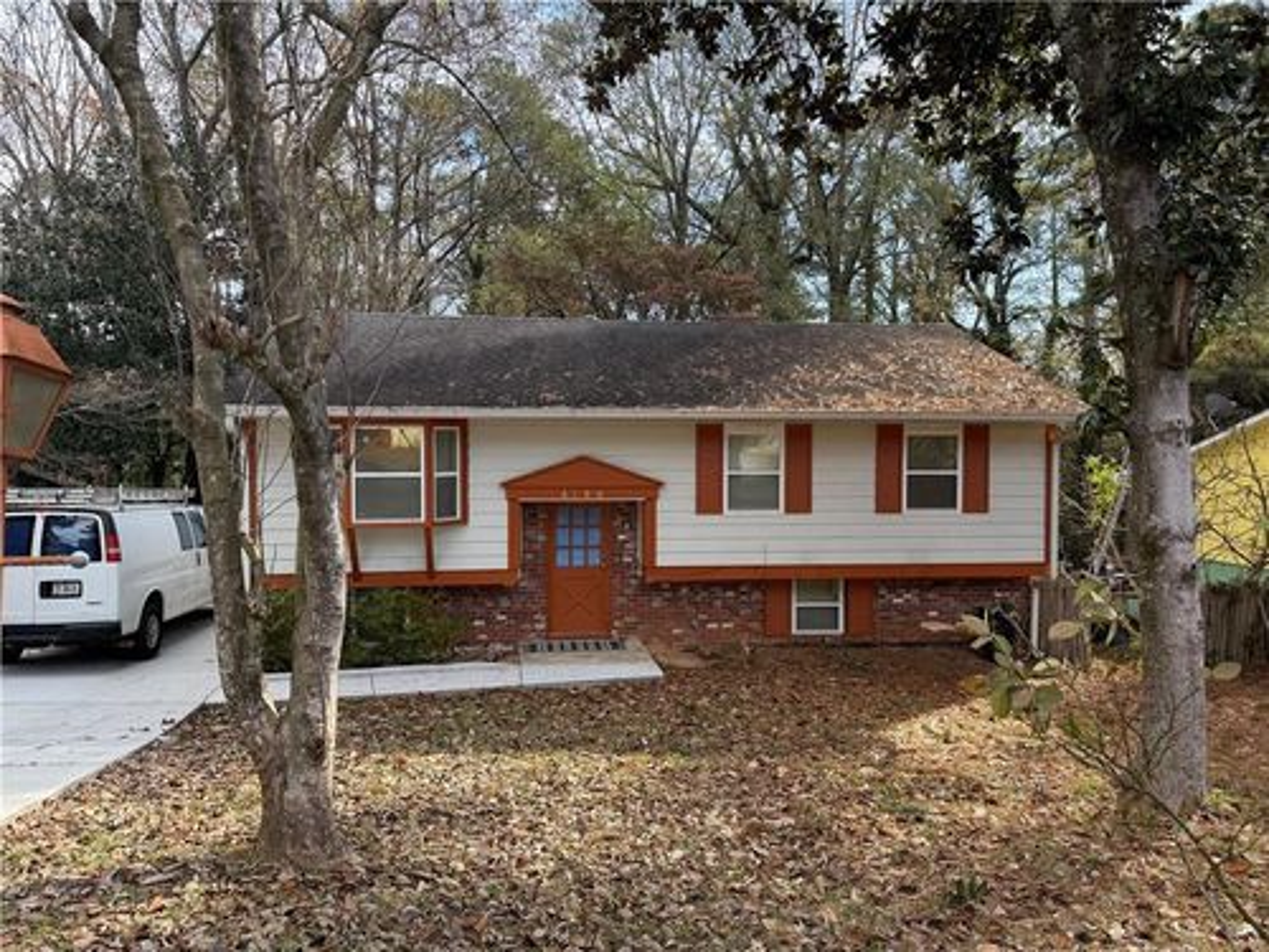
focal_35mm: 24
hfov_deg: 71.6
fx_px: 880
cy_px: 476
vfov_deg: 56.8
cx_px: 634
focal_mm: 6.76
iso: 100
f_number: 1.78
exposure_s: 1/622
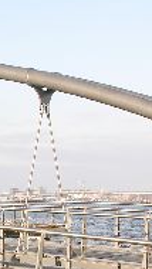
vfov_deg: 18.0
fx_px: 845
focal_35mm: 118
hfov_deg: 9.8
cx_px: -110
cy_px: 224
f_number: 7.1
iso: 50
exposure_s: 1/99.7
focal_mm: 8.9
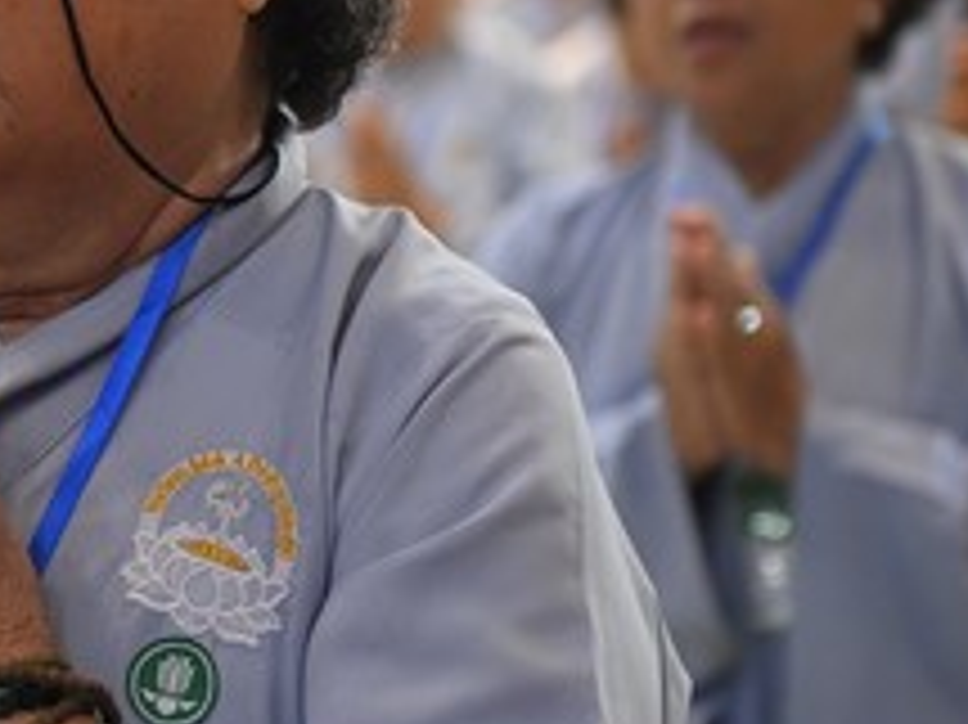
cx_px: 45
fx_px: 5674
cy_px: 247
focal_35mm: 203
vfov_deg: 7.3
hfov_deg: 9.7
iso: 2500
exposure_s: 1/200
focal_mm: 70
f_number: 3.2
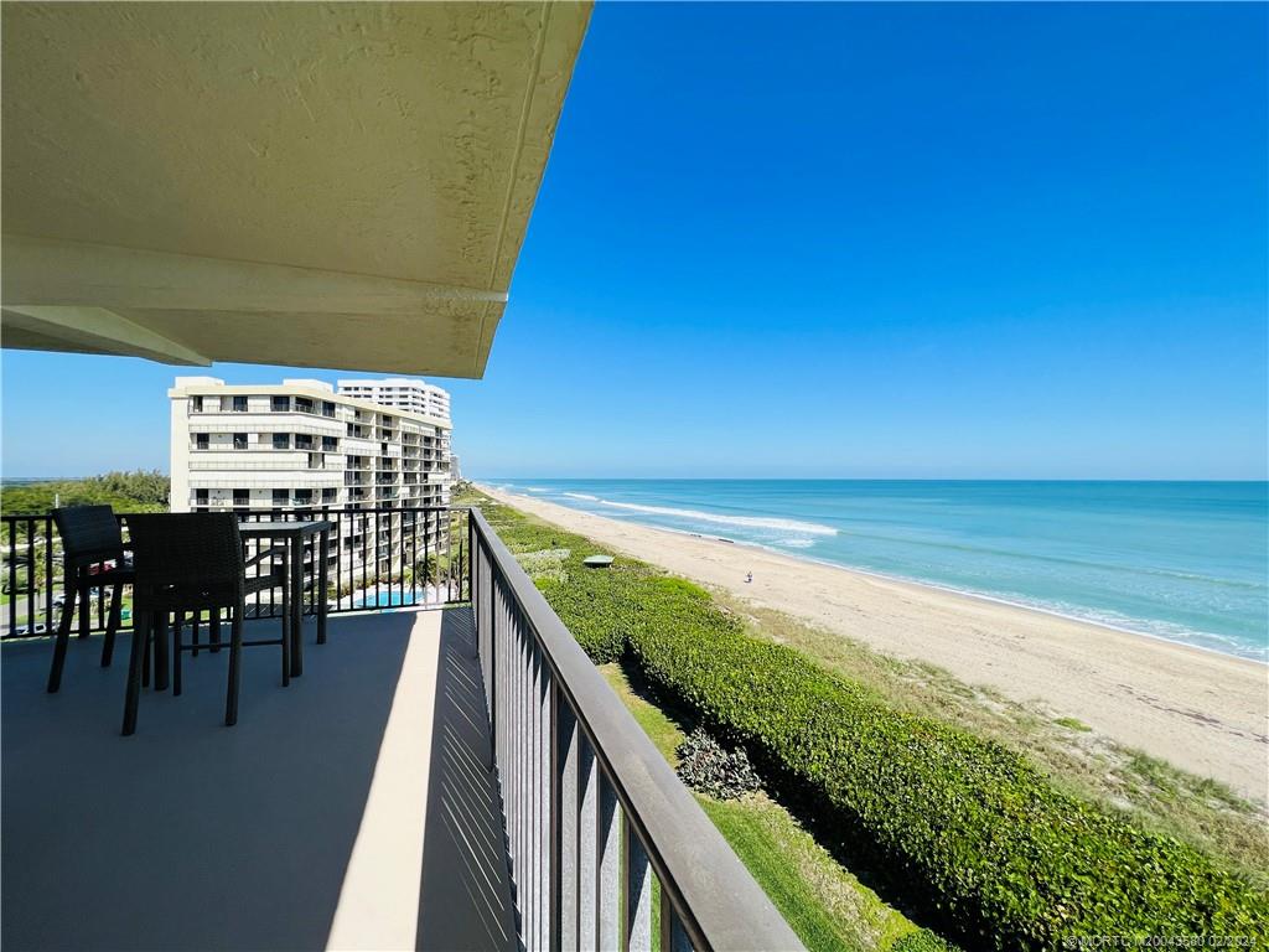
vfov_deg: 89.9
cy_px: 476
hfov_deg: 106.2
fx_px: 477
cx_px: 634
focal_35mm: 13
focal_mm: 1.57
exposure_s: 1/2660
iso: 32
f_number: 1.8
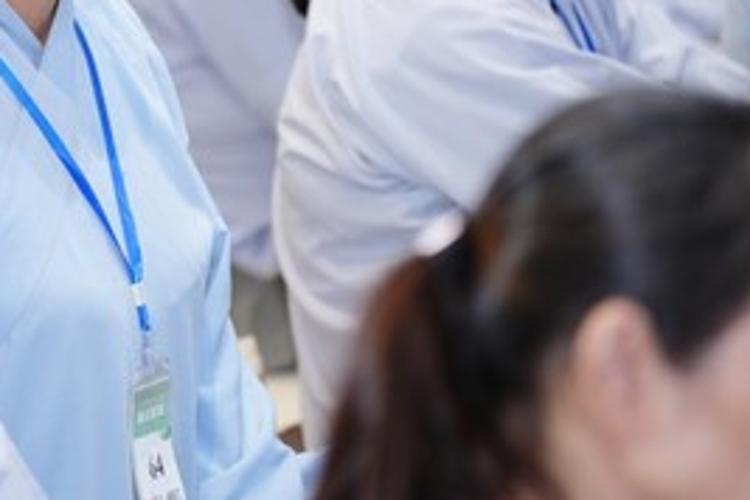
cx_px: 25
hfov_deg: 5.6
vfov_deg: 3.8
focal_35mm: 365
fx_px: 7604
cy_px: 15
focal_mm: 150
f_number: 2.8
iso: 1600
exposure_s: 1/125
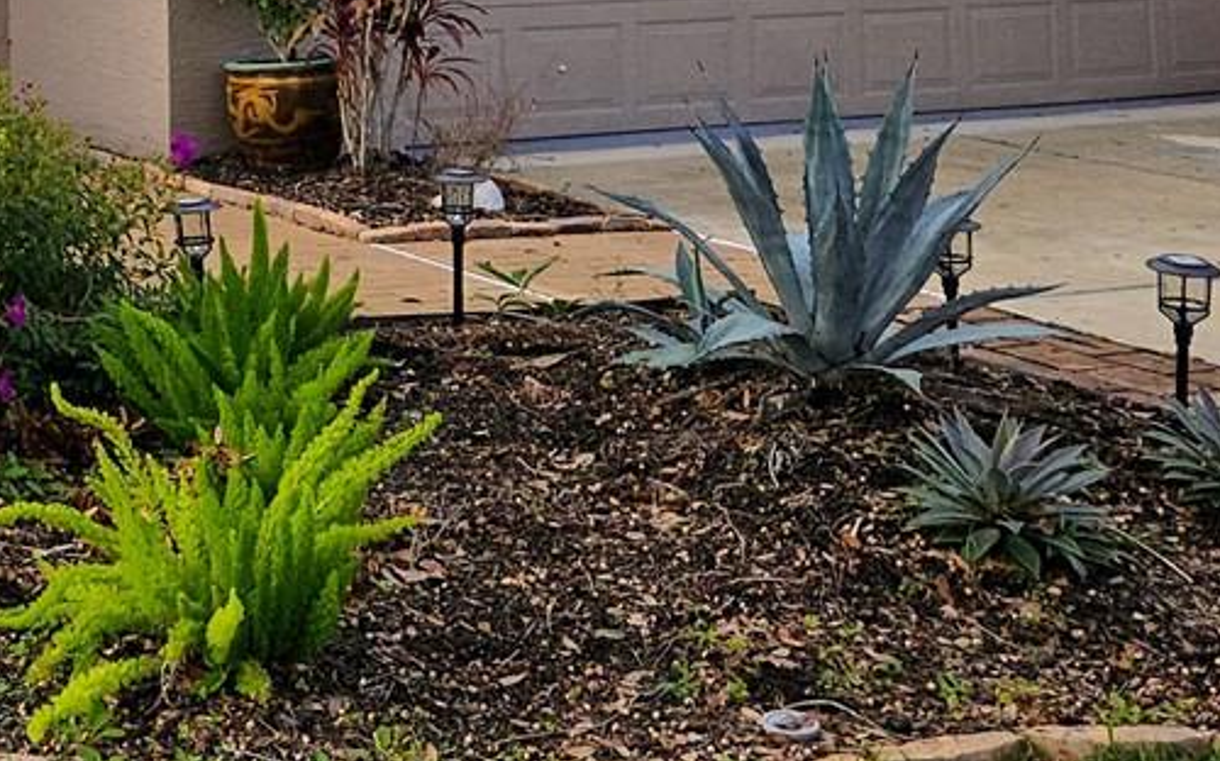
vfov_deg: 15.7
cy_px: -294
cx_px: -171
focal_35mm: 78
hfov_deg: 24.4
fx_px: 2592
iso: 25
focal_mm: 5.4
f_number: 1.8
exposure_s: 1/1533
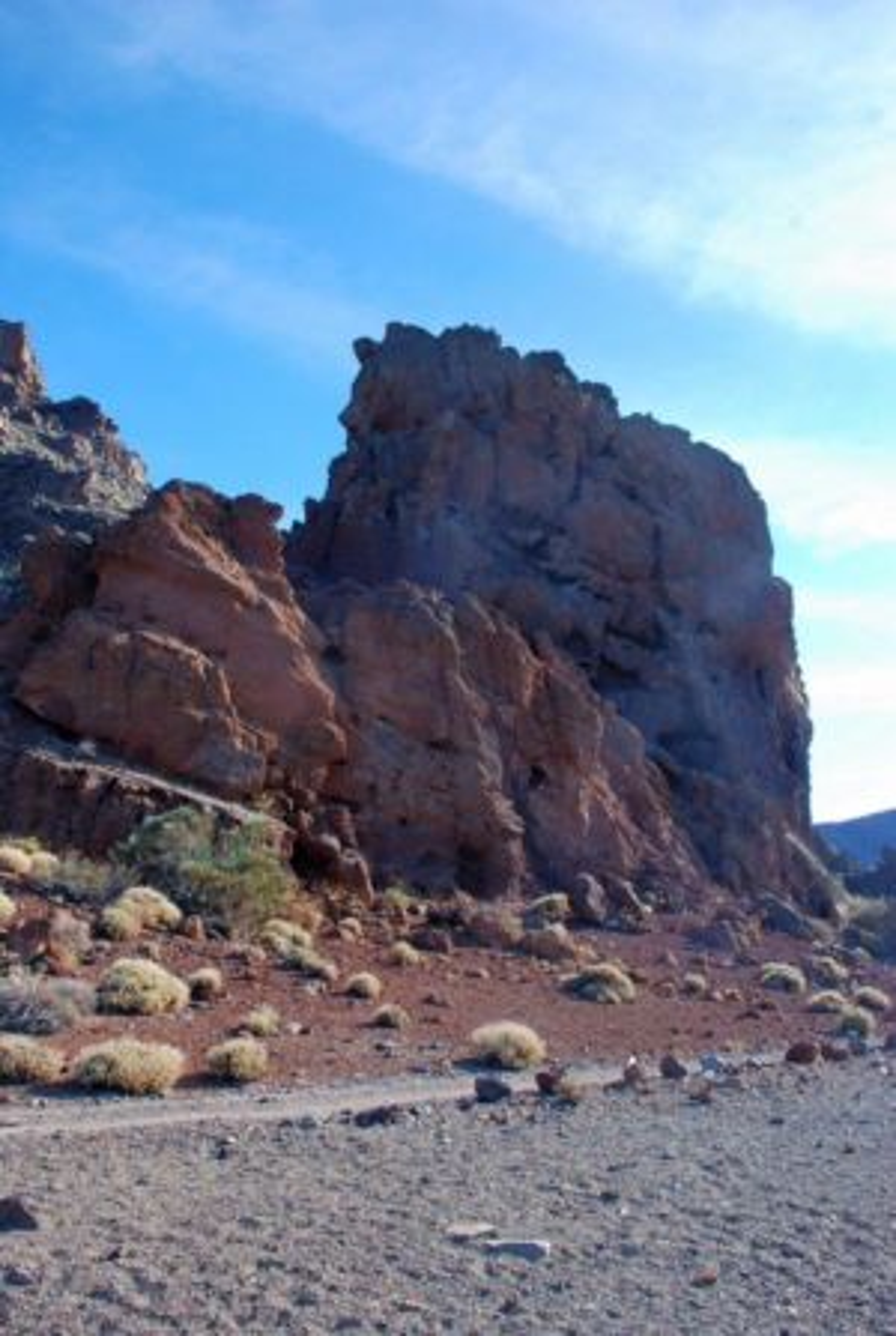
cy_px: 668
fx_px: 1115
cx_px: 448
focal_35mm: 30
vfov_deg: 61.8
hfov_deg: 43.8
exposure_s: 1/250
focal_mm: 20
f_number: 8
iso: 400
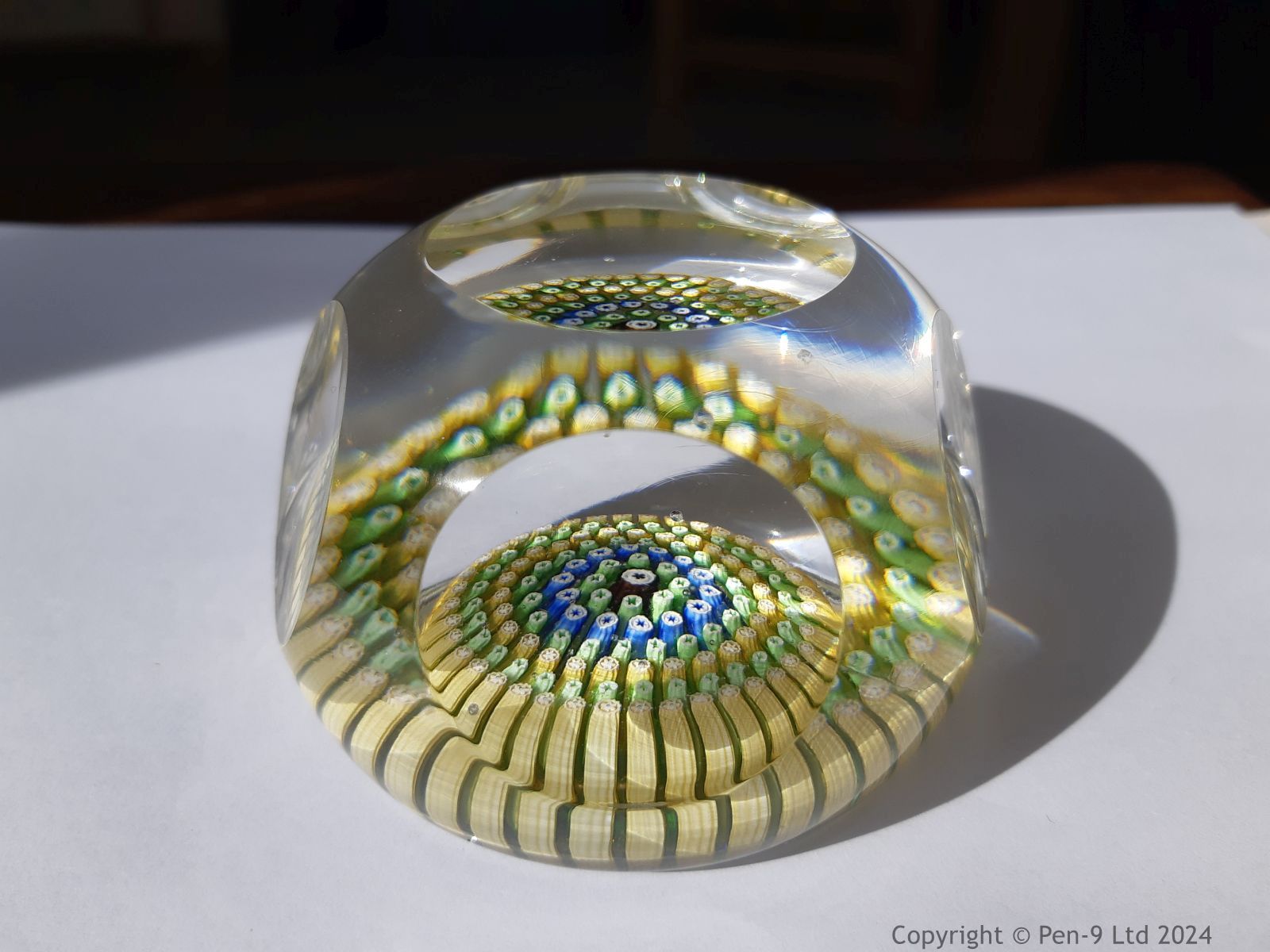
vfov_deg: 53.1
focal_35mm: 26
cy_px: 476
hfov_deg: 67.3
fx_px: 954
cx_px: 635
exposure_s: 1/3344
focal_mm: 3.93
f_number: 1.7
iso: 40
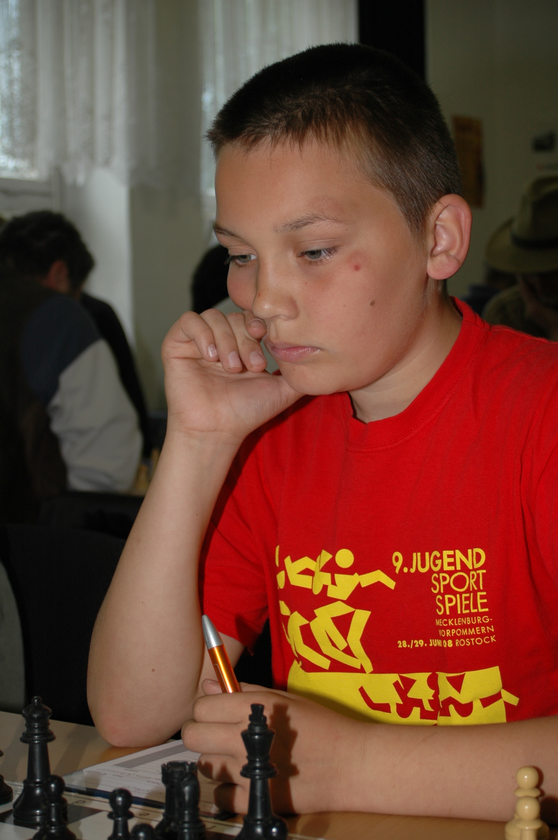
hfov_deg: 18.1
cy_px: 420
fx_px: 1747
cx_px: 279
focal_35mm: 75
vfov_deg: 27.0
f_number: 5.6
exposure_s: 1/60
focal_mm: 50
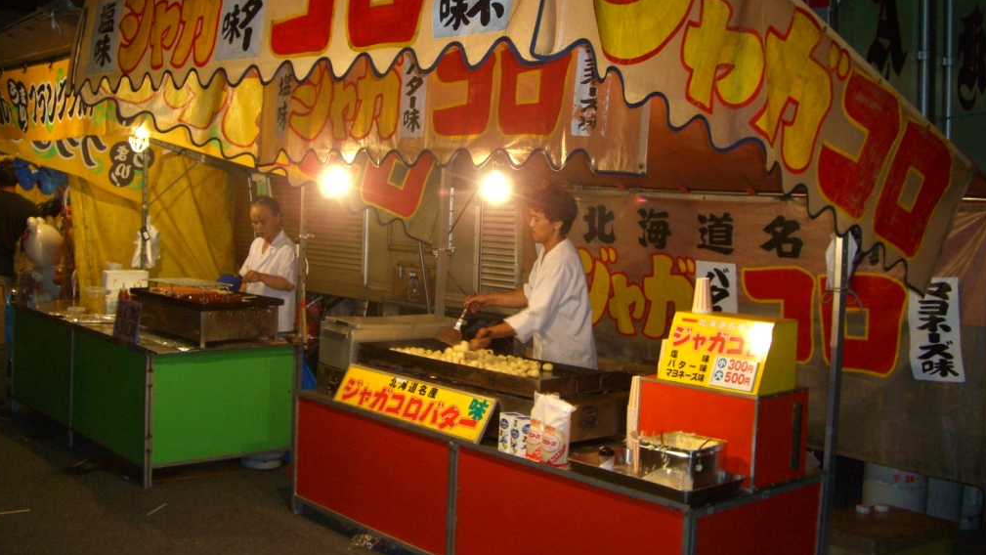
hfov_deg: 48.3
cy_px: 201
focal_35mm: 42
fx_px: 1098
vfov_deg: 28.2
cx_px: 489
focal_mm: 7.9
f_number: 2.8
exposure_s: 1/40
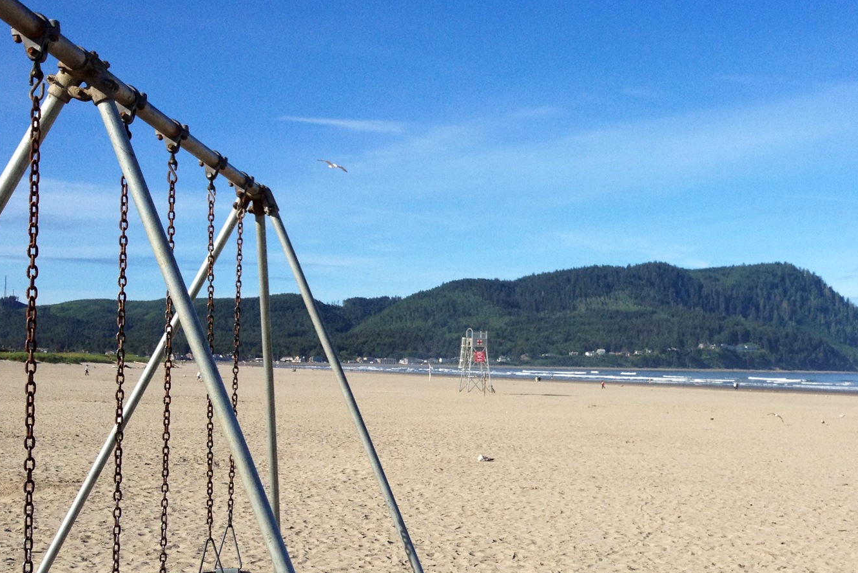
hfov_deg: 34.9
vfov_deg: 24.2
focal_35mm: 56
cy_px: 339
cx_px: 641
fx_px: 1335
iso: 64
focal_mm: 4.28
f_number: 2.4
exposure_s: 1/2045
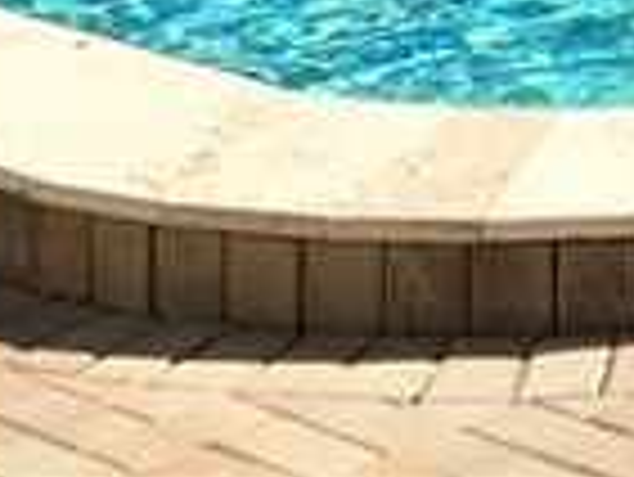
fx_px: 3849
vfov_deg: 6.2
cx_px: 1299
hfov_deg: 8.8
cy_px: -1246
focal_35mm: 210
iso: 25
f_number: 2.2
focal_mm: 4.15
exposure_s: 1/1637
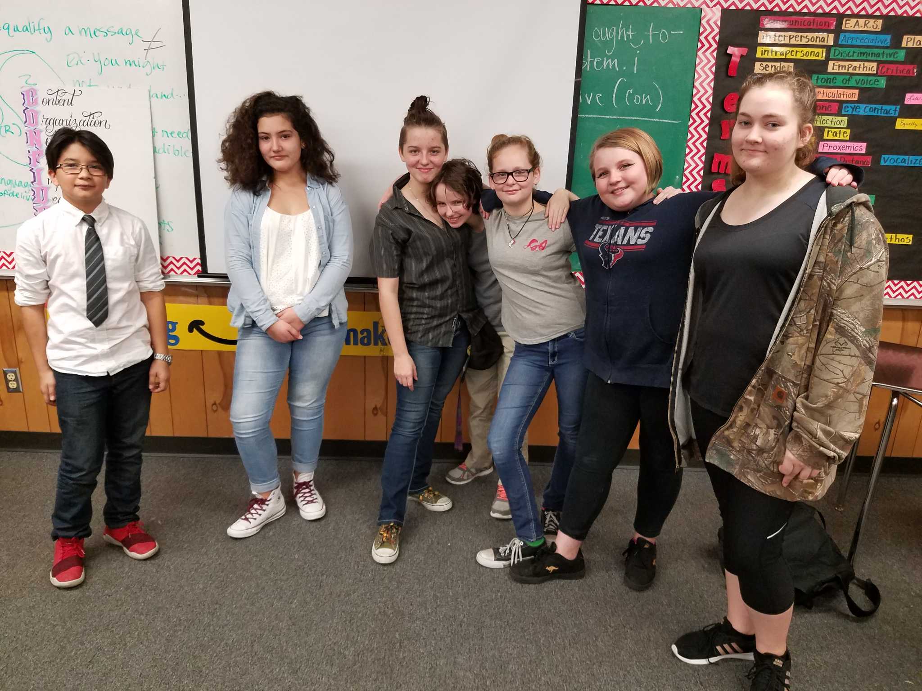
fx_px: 693
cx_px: 461
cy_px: 346
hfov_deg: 67.3
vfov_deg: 53.1
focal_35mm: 26
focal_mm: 4.2
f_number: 1.7
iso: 200
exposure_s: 1/60
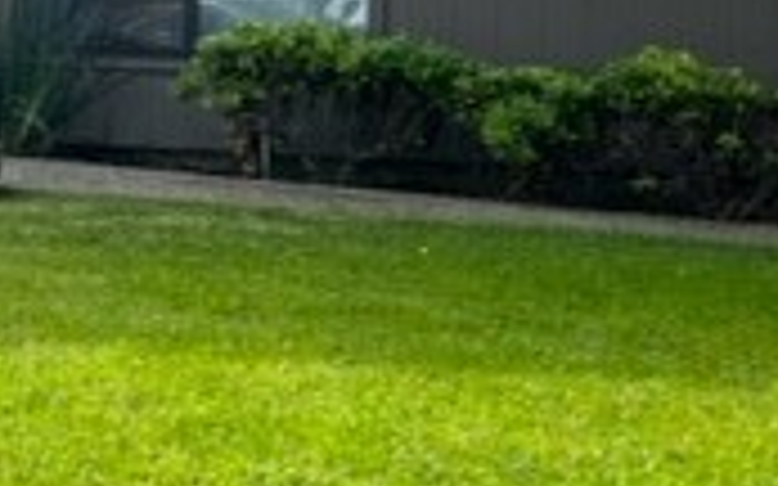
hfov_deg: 20.0
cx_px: 67
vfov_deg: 12.1
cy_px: -270
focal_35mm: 102
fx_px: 2162
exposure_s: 1/975
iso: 50
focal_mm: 5.1
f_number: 1.6
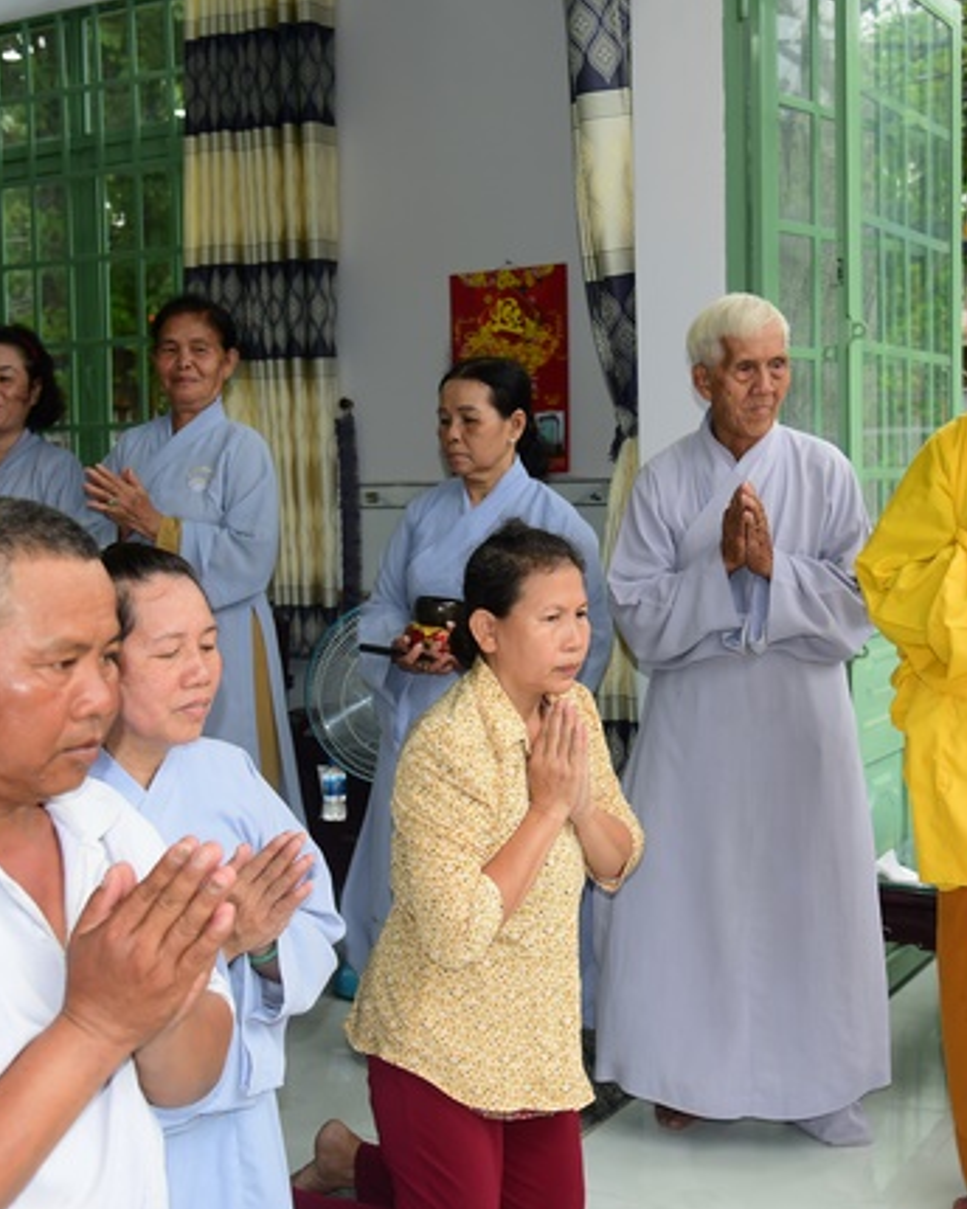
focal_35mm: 44
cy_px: 604
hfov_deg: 34.1
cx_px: 562
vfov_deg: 42.0
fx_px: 1574
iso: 320
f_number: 4
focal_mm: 31
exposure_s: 1/100
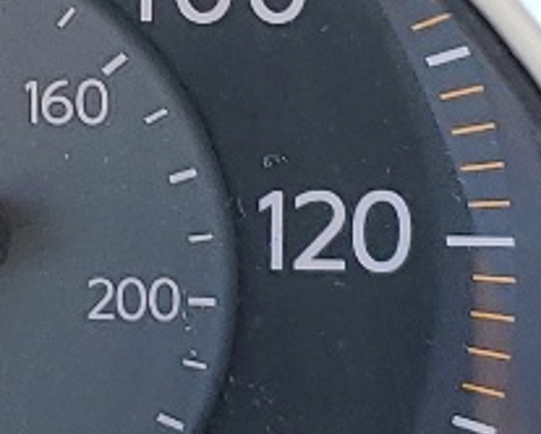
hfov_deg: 9.7
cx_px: -73
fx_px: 3141
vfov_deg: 7.9
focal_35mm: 196
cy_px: 131
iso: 50
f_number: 1.5
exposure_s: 1/120
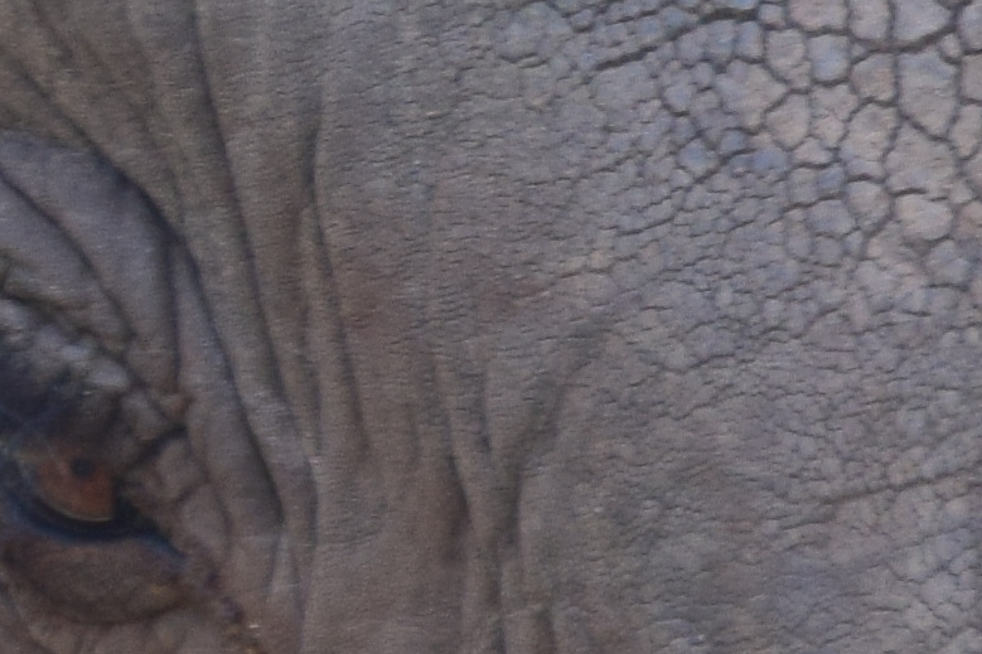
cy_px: 145
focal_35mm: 2772
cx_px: -1883
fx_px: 75593
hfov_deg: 0.7
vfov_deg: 0.5
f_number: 9
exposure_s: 1/160
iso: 400
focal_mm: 240
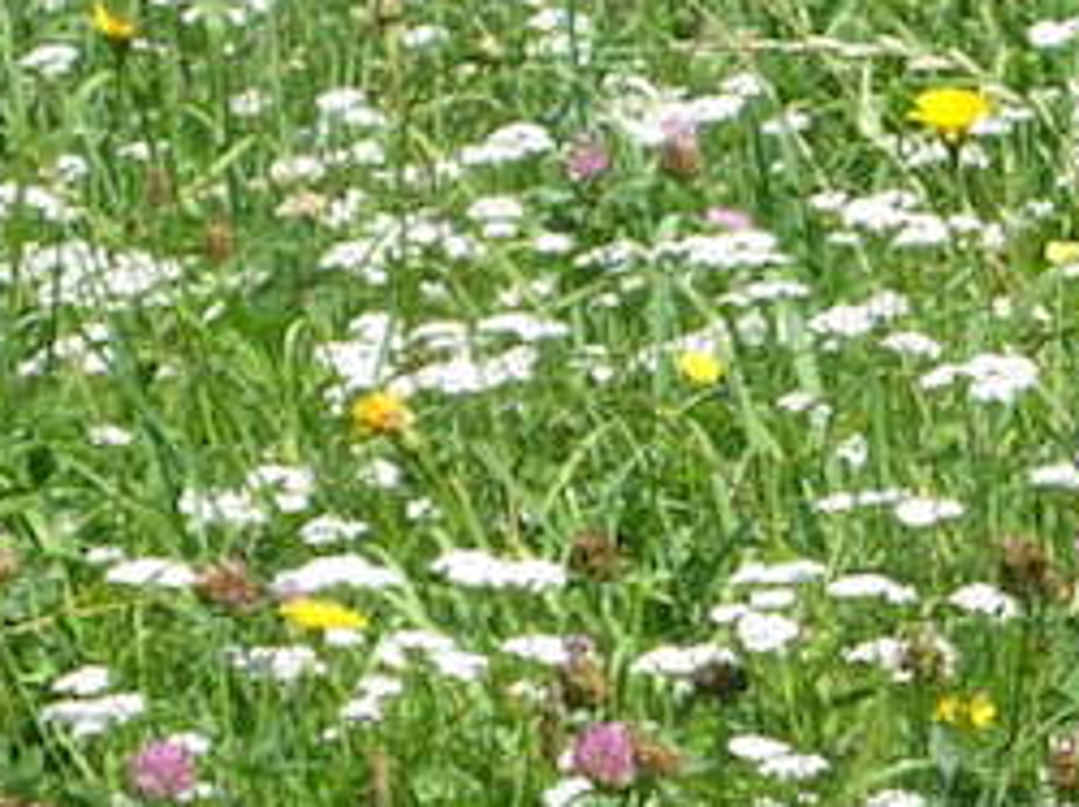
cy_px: 643
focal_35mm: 202
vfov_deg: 7.3
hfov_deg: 9.8
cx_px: 695
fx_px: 6290
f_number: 5.3
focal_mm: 26.3
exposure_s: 1/264
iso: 50
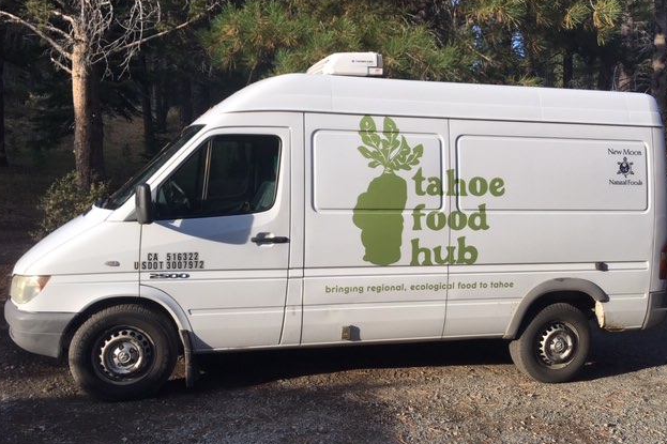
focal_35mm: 31
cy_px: 218
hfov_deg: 60.3
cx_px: 331
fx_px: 574
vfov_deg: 42.3
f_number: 2.2
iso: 25
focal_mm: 4.15
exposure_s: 1/379
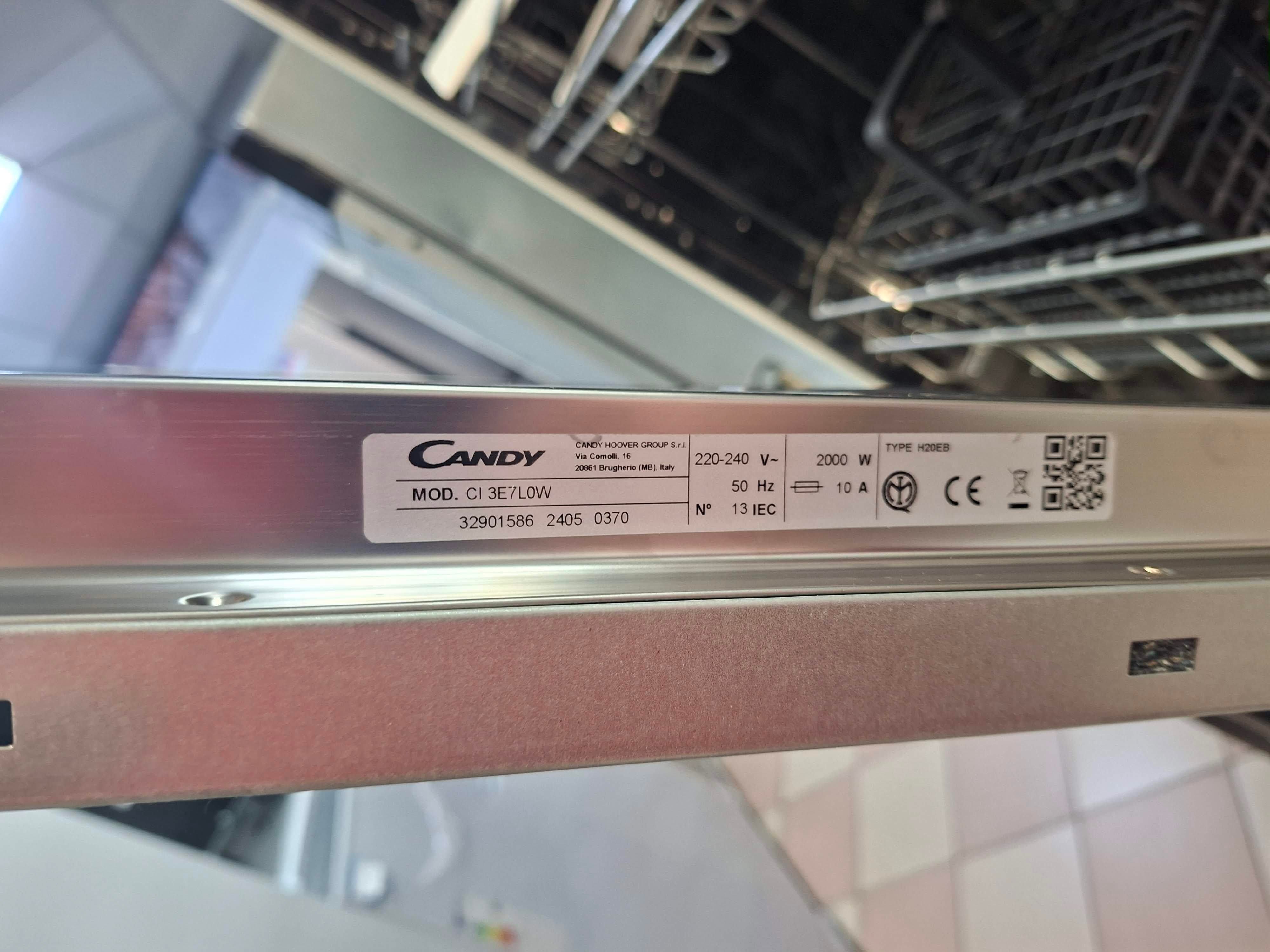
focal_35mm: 23
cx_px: 635
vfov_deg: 58.9
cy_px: 476
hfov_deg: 73.9
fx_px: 844
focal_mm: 5.54
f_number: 1.8
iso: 250
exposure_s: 1/33
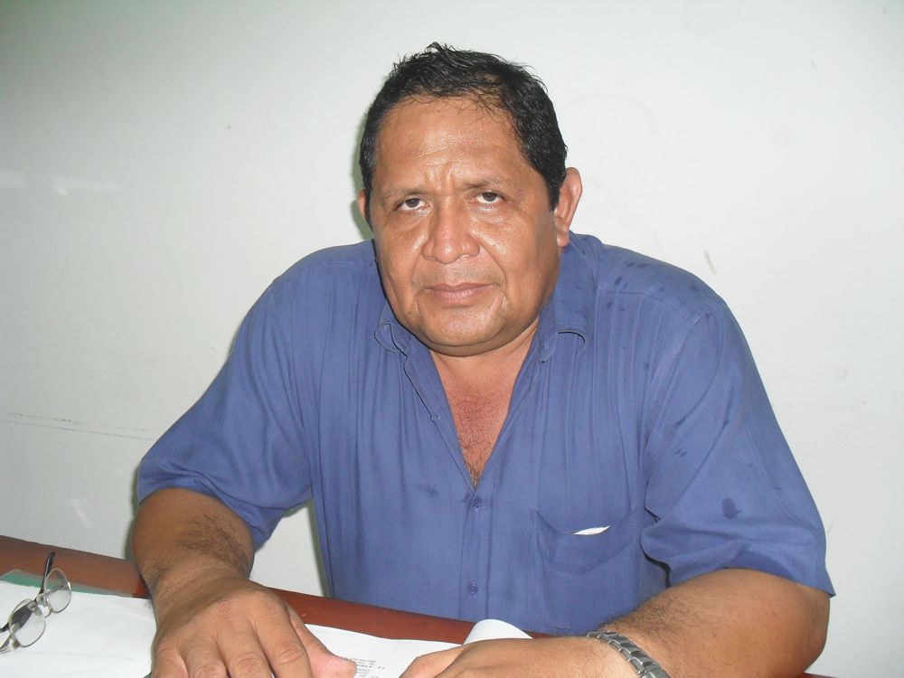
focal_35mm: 35
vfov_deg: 40.7
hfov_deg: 52.6
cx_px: 452
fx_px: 914
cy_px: 339
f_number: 3.2
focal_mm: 6.3
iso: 200
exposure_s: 1/45
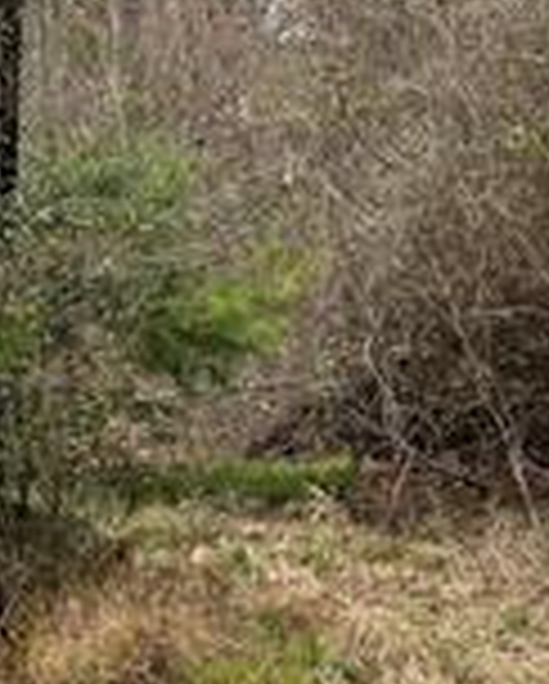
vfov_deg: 22.5
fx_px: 1622
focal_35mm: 80
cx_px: -202
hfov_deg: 17.7
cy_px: -58
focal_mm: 5.1
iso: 50
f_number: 1.6
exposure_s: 1/631
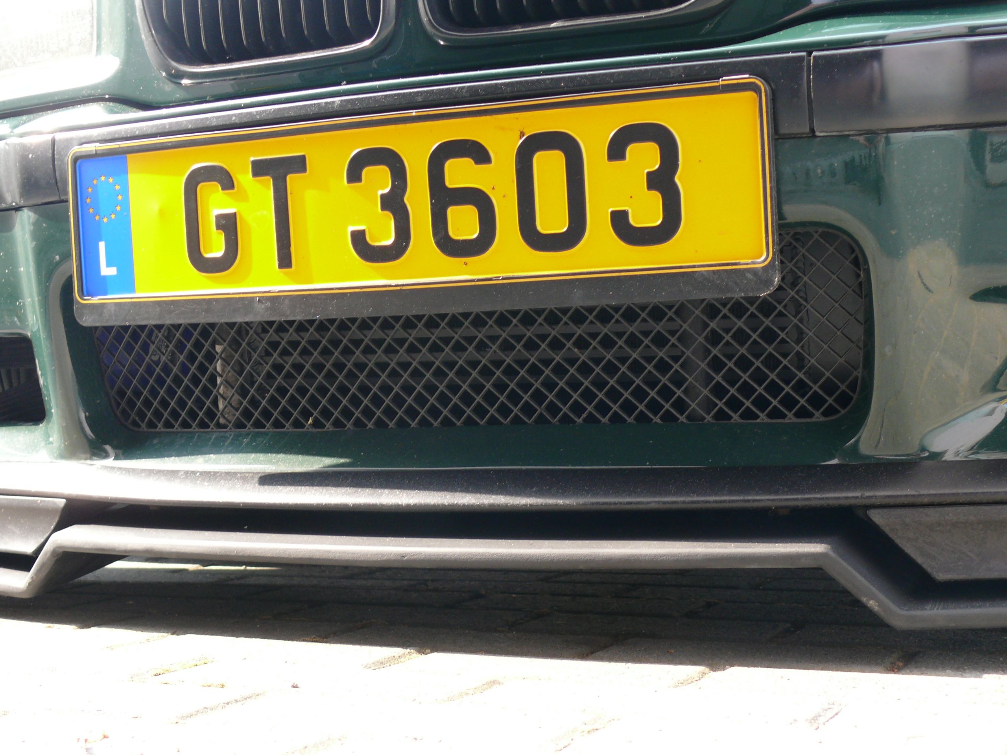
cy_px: 378
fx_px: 1600
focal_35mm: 55
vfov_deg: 26.6
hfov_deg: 34.9
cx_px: 504
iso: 100
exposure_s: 1/60
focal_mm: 10.2
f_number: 3.2
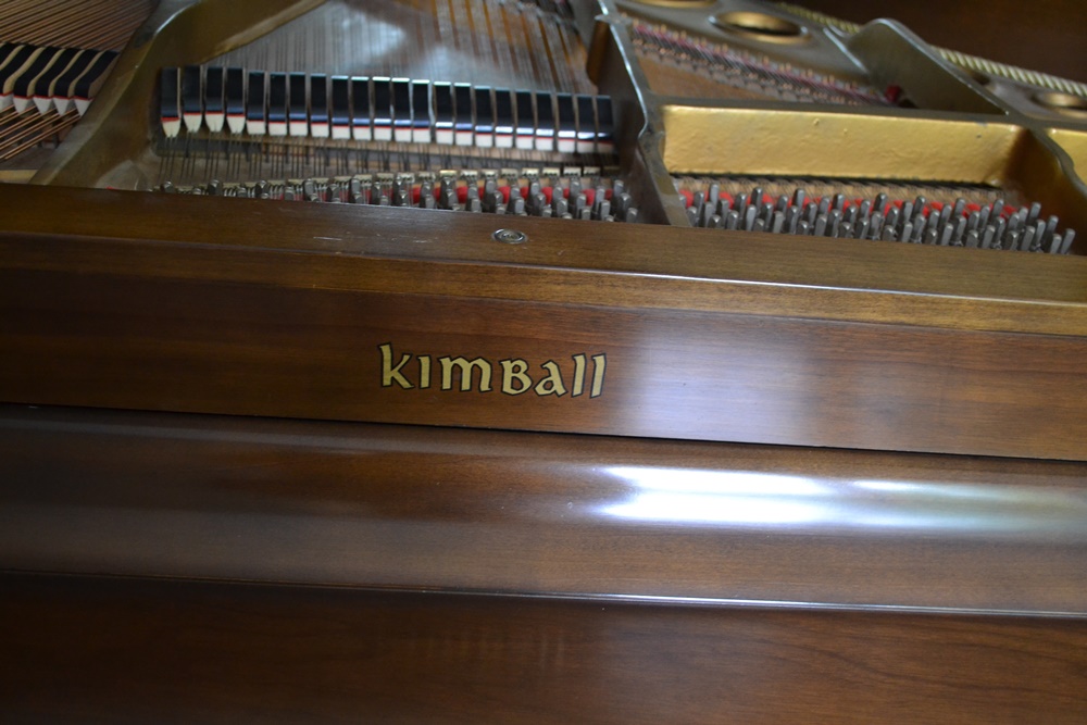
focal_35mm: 36
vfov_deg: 36.9
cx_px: 544
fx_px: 1087
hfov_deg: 53.1
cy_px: 362
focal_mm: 24
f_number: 4
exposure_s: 1/60
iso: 1600
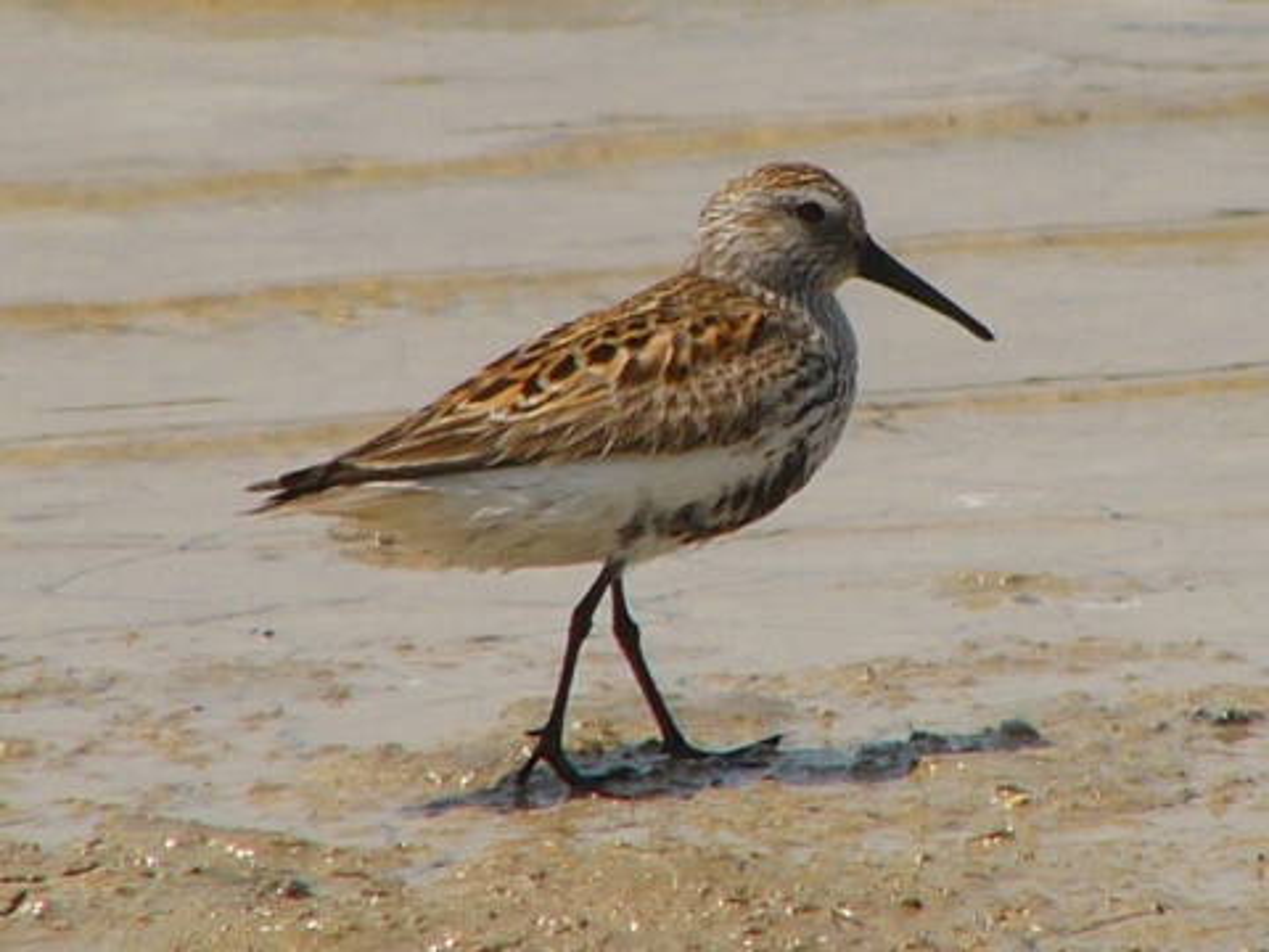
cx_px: 634
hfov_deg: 4.6
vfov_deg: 3.4
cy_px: 476
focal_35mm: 432
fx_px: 15837
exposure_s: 1/500
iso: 50
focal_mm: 72
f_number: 5.6
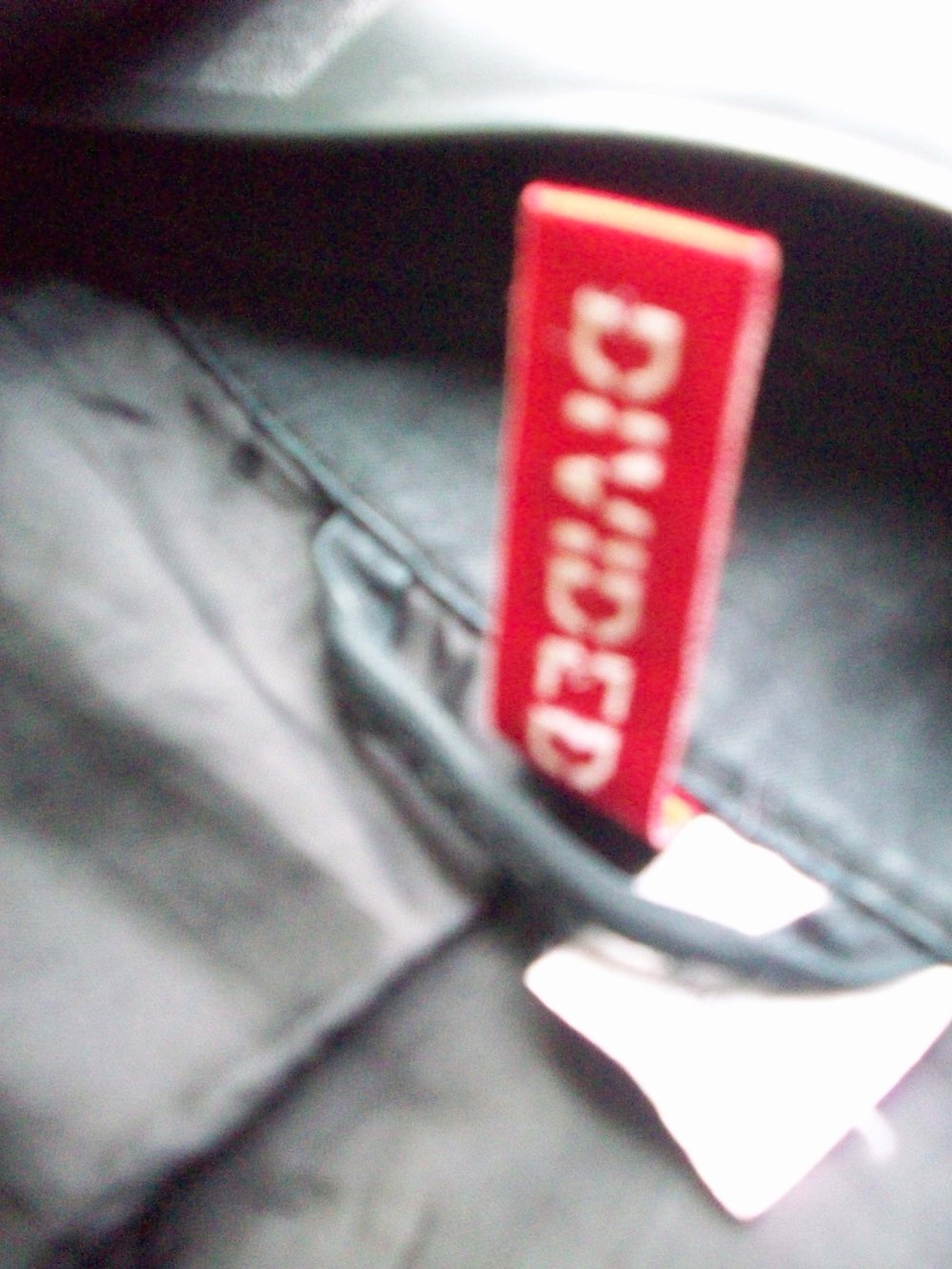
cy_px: 634
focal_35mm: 37
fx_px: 1357
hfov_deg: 38.7
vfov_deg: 50.1
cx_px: 476
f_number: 2.8
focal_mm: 6.2
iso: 669
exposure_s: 1/128
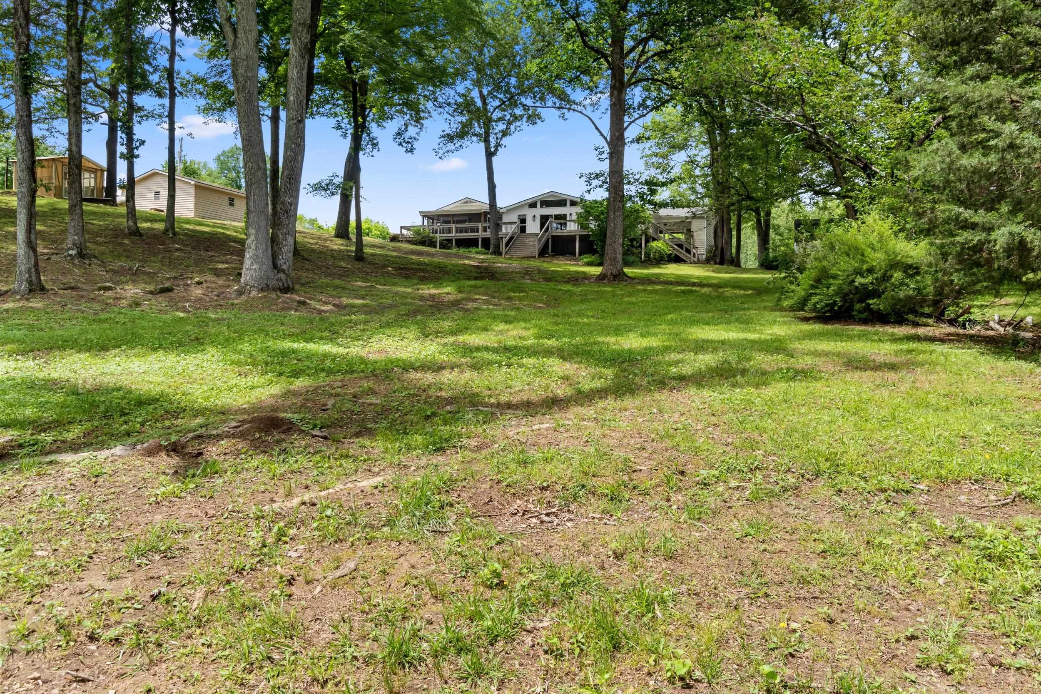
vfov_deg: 47.9
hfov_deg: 67.4
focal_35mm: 27
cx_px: 520
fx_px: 781
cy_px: 347
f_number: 8
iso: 250
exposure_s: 1/250
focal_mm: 18
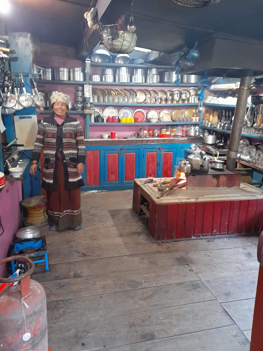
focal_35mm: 28
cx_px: 127
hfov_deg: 49.7
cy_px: 165
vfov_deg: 63.4
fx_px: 284
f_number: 2
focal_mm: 4.6
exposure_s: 1/10
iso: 640
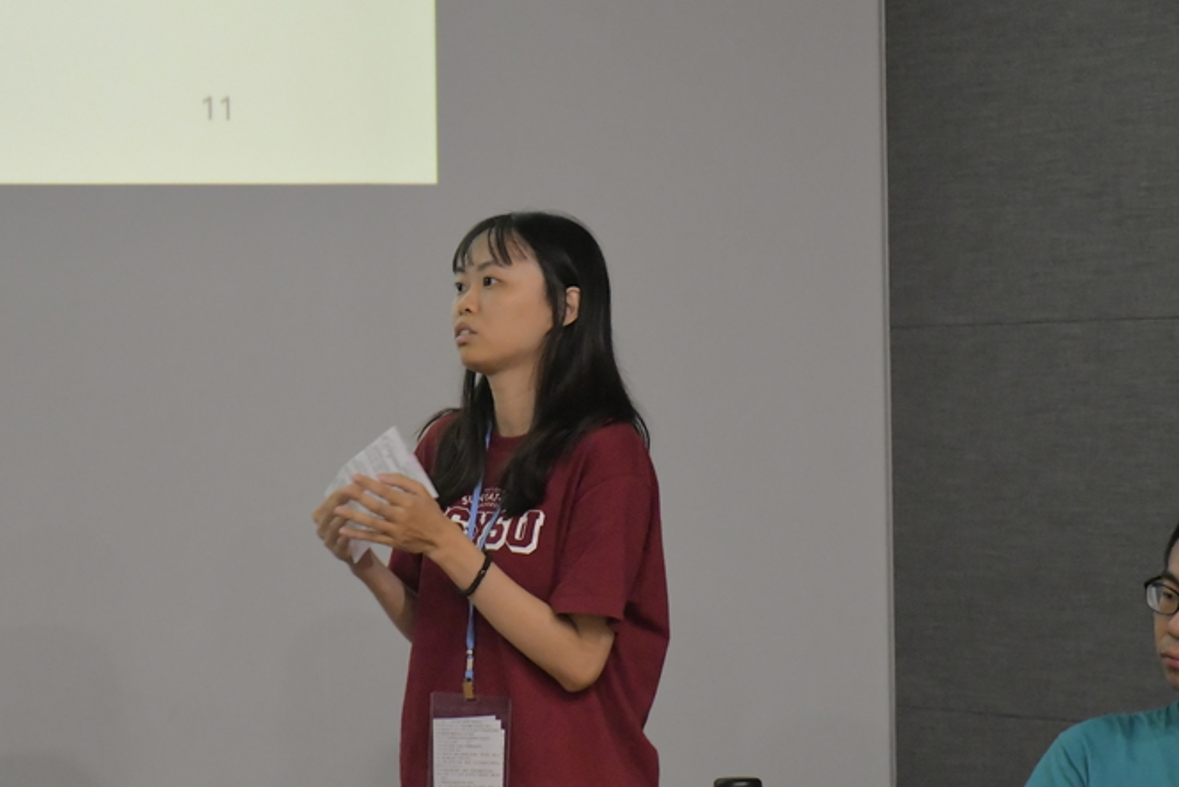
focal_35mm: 171
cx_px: 559
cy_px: 404
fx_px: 5601
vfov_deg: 8.0
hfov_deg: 12.0
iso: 6400
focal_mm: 95
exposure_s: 1/100
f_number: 6.3
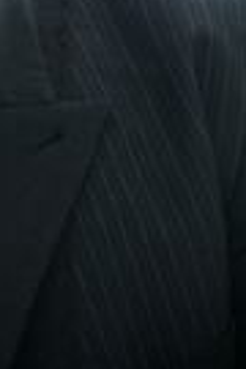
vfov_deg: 3.6
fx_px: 5781
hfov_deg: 2.4
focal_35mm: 564
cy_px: -128
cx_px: -36
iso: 500
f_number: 5.6
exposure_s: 1/60
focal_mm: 190
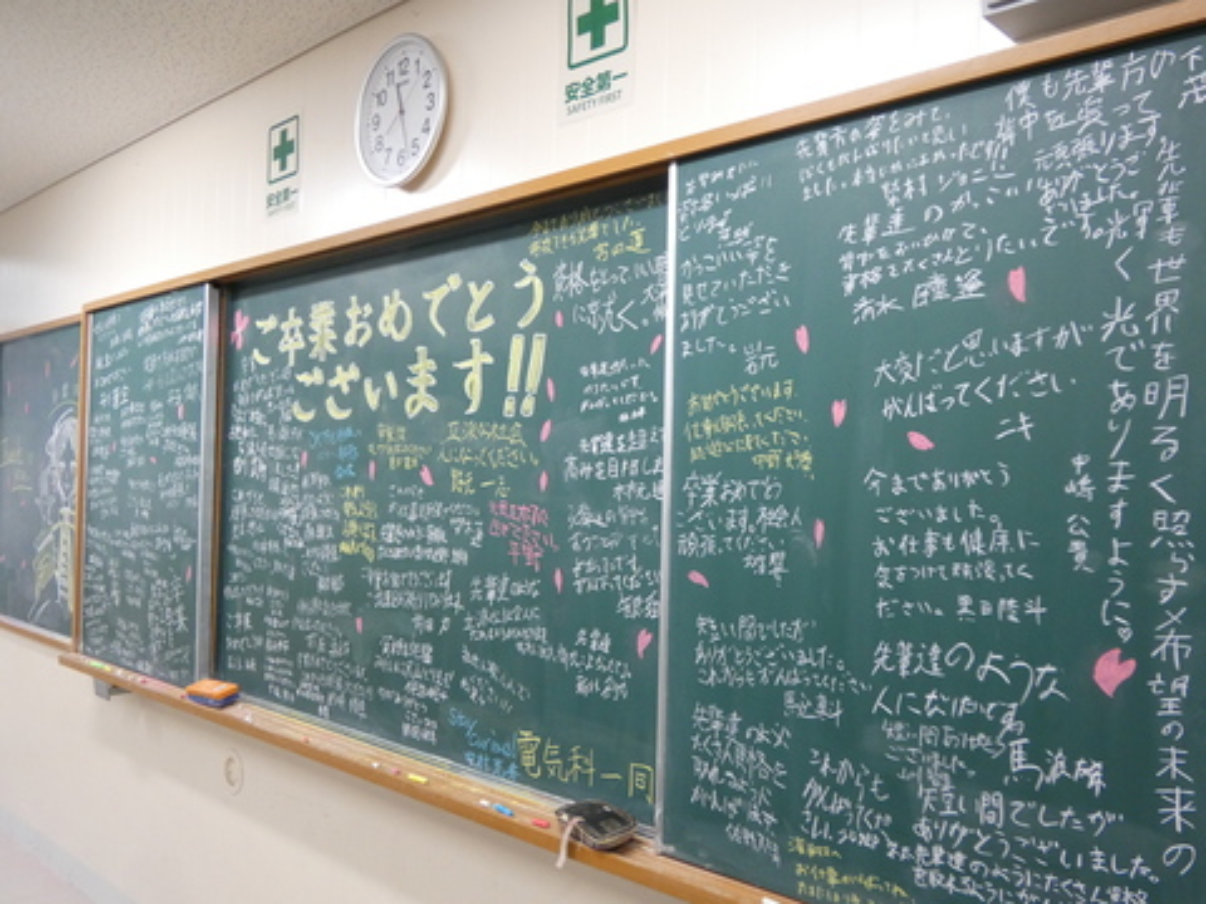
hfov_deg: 60.0
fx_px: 1045
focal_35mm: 30
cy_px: 452
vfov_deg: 46.8
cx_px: 603
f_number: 3.3
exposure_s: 1/80
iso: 500
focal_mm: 5.3
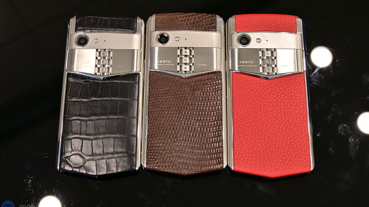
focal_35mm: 52
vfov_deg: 23.1
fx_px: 507
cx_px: 184
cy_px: 94
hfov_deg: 40.0
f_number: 5
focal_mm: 32.5
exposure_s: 1/50
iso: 500
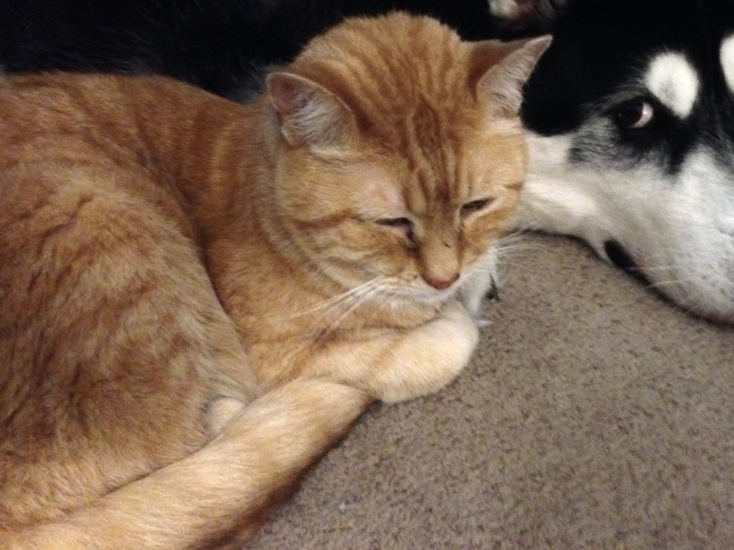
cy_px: 159
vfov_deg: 29.9
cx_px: 522
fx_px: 1018
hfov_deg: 38.9
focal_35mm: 48
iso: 800
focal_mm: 4.12
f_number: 2.4
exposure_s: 1/15
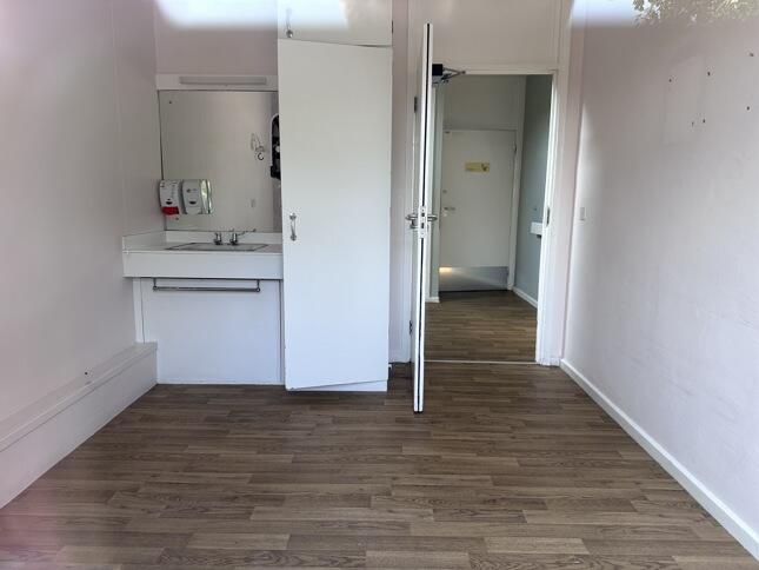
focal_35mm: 24
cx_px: 380
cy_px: 285
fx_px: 526
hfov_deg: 71.6
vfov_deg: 56.8
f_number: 1.78
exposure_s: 1/121
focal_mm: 6.86
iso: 100
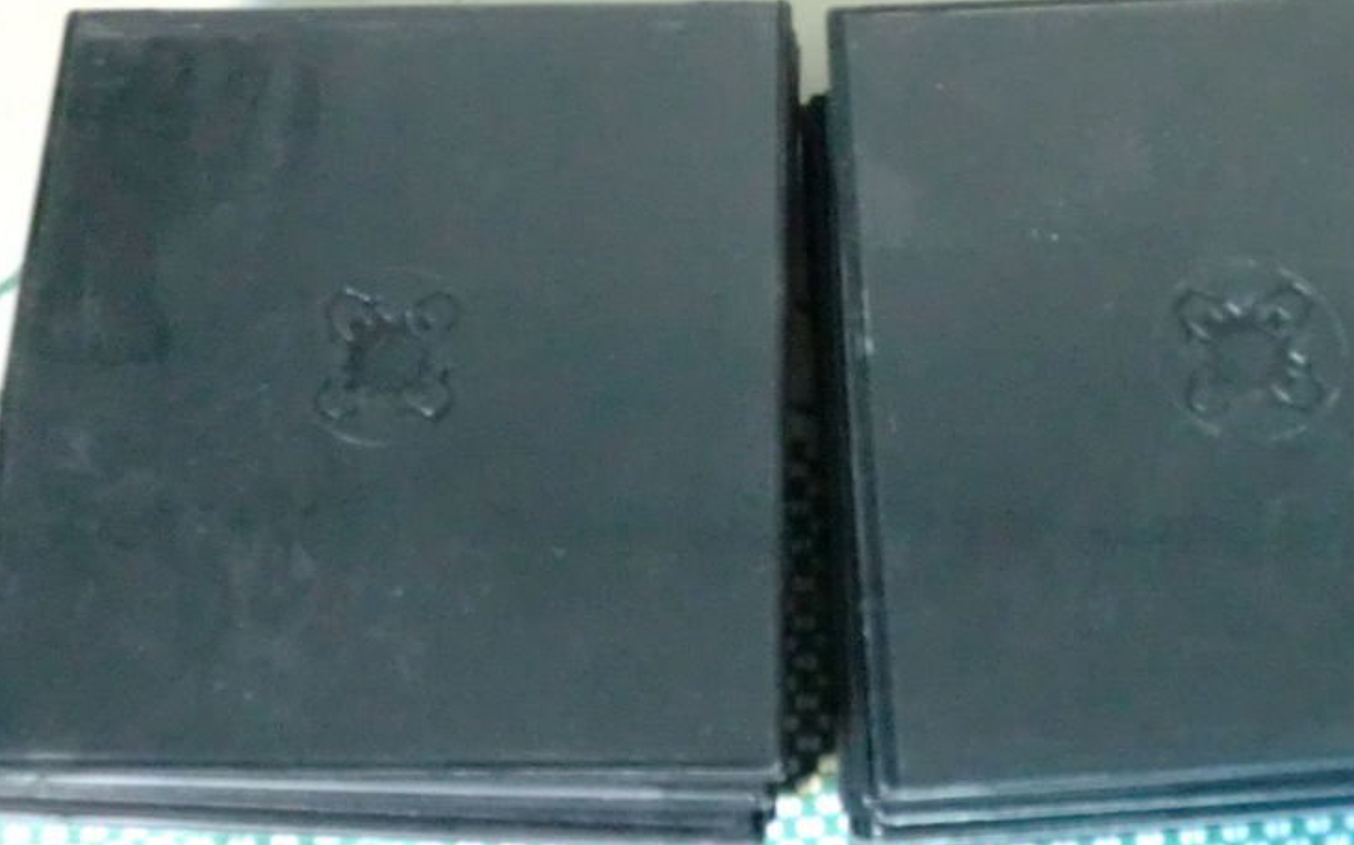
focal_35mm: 61
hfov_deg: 33.2
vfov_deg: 21.3
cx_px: 918
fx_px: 2251
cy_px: 376
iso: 1600
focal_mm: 7.7
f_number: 3.4
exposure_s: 1/30
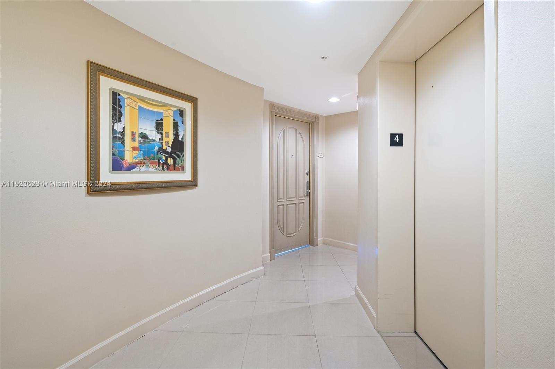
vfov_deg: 70.3
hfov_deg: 93.3
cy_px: 184
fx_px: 262
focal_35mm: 17
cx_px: 278
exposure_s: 3
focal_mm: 17
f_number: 8
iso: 200
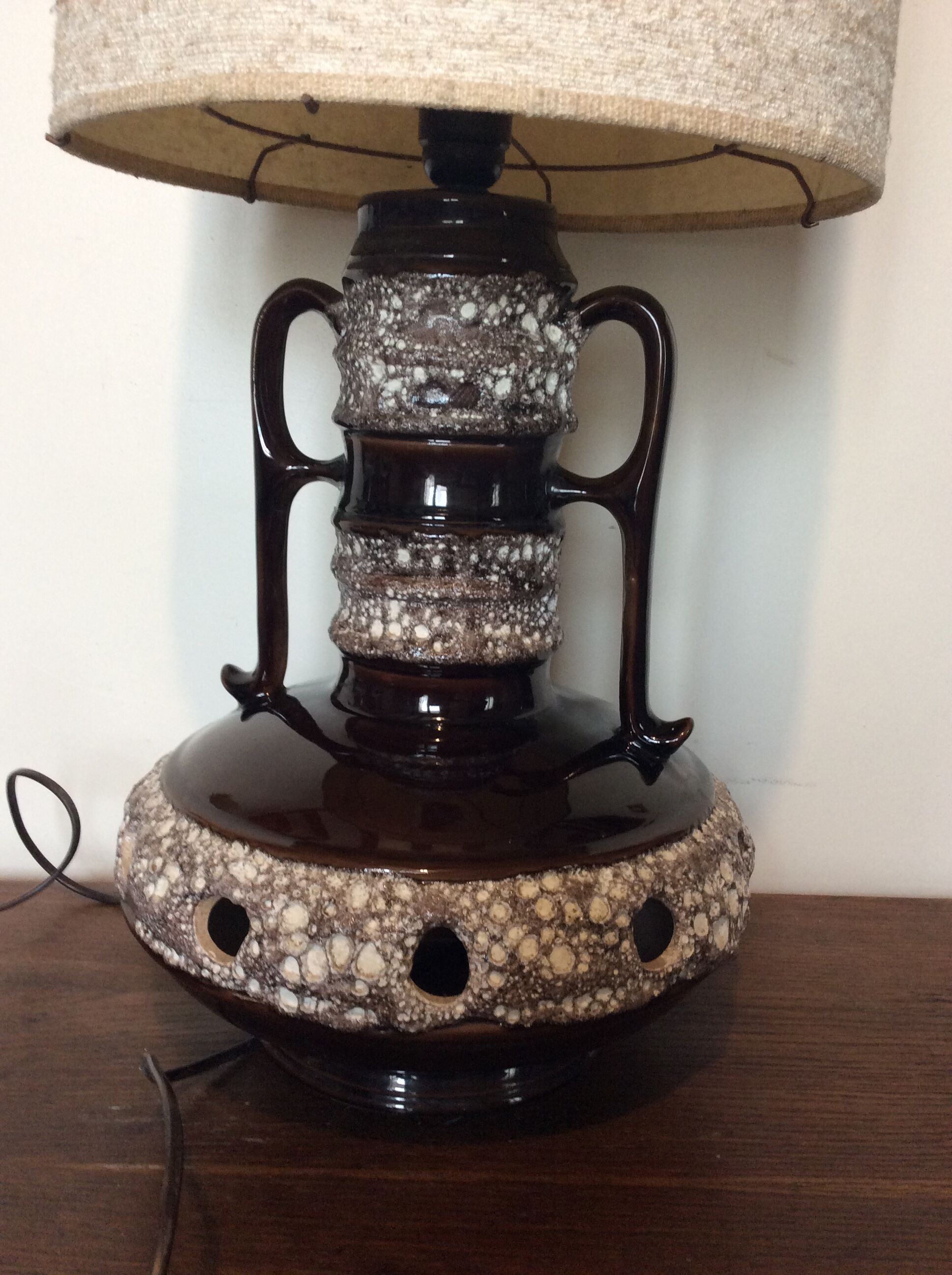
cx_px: 476
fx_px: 1177
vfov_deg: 56.9
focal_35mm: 32
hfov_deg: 44.1
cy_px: 638
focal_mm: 3.3
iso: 100
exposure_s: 1/25
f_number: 2.4
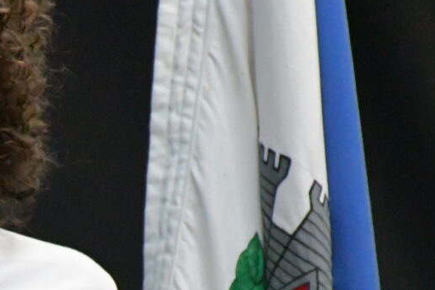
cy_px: 343
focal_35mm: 653
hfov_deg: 3.2
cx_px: -125
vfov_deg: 2.1
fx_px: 7887
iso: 10000
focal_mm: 116
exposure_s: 1/125
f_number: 5.6
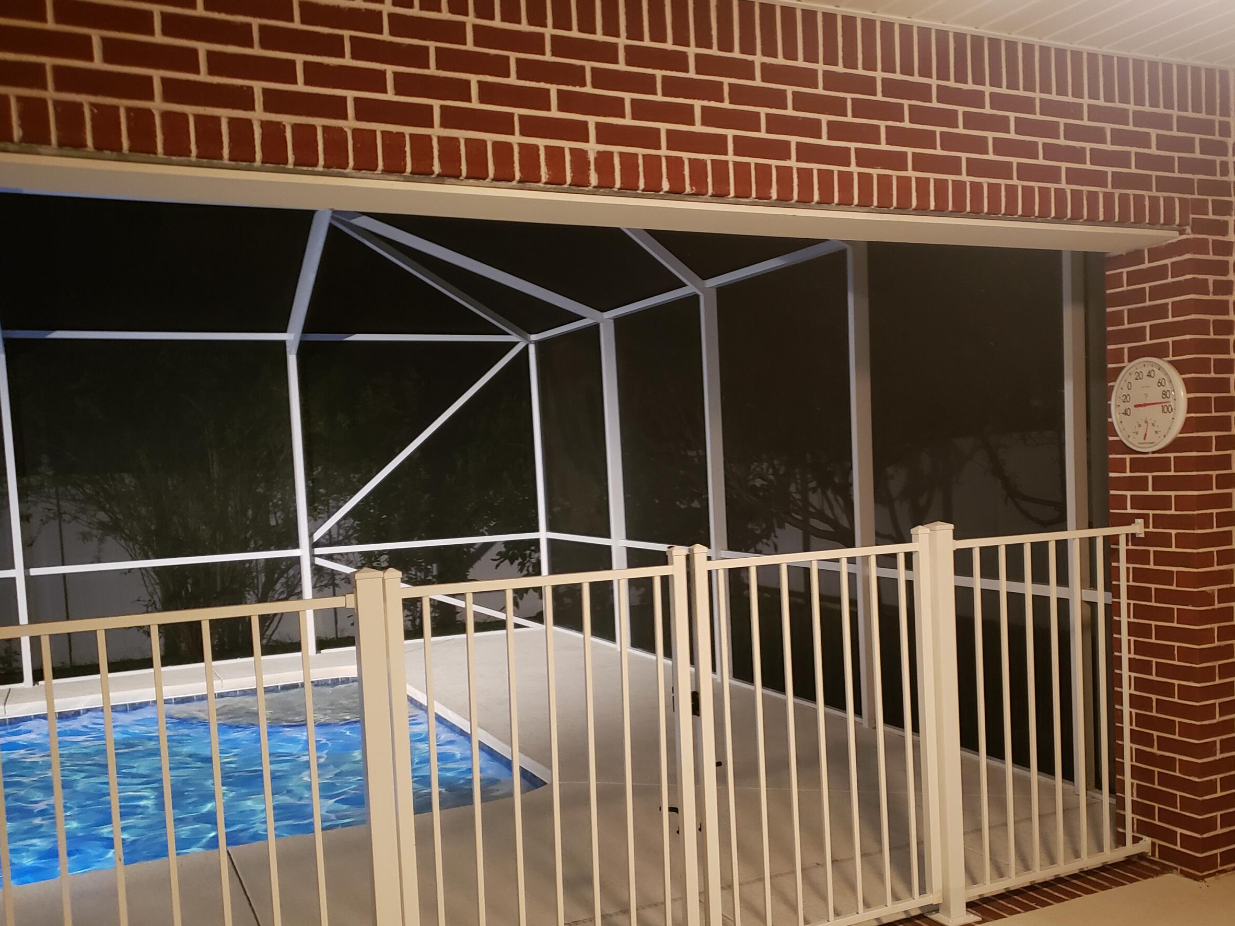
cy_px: 549
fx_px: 1177
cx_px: 736
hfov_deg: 55.0
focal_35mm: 33
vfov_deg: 42.8
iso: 320
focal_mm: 4.3
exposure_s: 1/10
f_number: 1.5
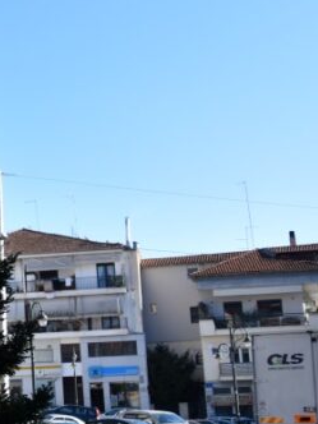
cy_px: 185
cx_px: -252
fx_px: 1200
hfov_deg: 13.5
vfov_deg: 20.0
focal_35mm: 98
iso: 160
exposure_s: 1/250
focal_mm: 22
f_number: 8
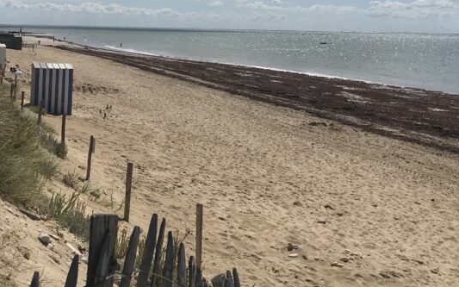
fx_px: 713
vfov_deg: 22.1
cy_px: 22
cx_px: 137
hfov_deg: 35.2
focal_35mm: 57
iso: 20
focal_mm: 3.99
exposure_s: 1/9615
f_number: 1.8
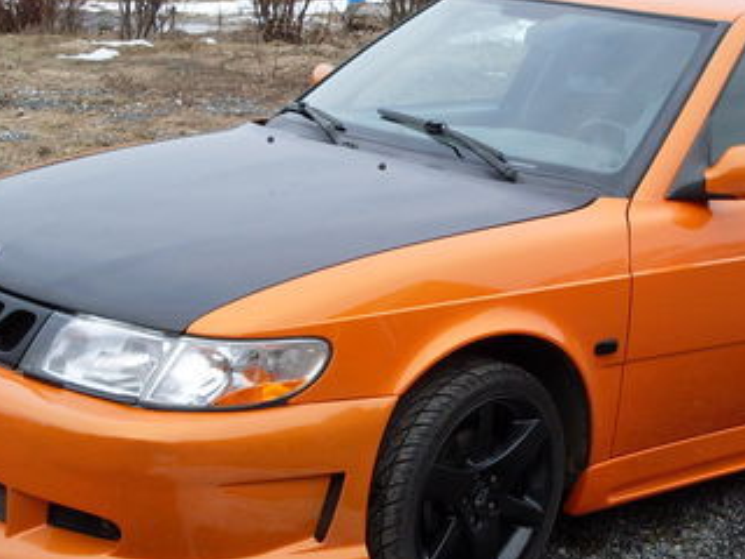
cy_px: 352
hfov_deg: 25.5
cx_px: 489
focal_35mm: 76
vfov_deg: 19.3
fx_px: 1636
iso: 80
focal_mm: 6.3
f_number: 2.8
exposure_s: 1/250
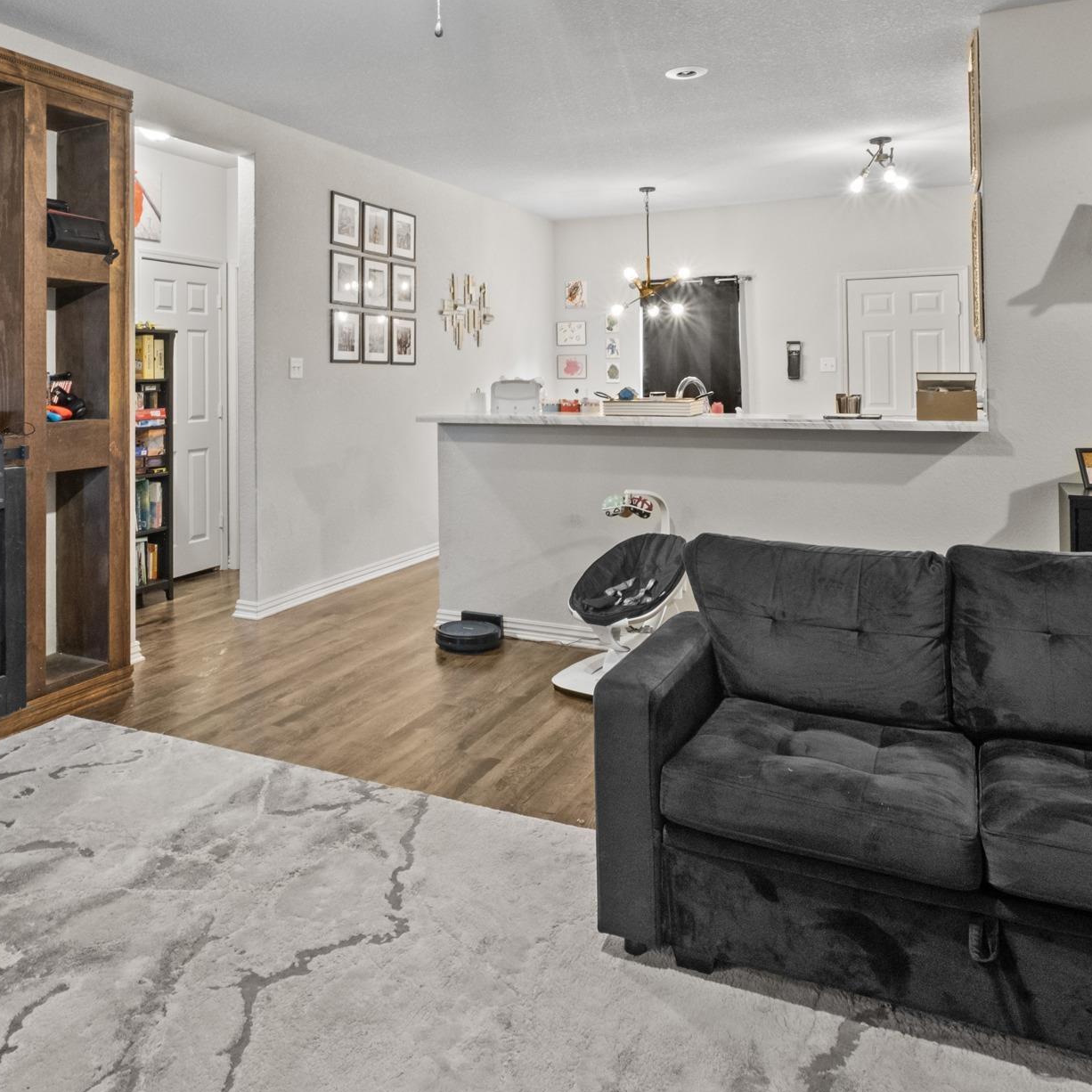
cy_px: 399
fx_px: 928
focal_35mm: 26
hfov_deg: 60.4
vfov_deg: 60.0
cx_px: 436
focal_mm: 10
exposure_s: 2.5
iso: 800
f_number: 10
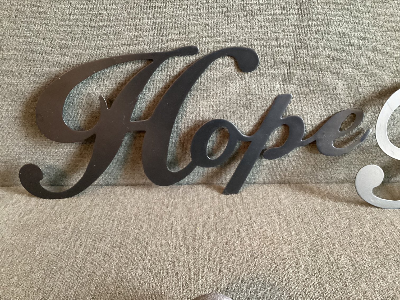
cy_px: 150
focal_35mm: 31
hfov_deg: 58.3
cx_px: 200
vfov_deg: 45.4
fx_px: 358
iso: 800
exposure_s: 1/30
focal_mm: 3.3
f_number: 2.4
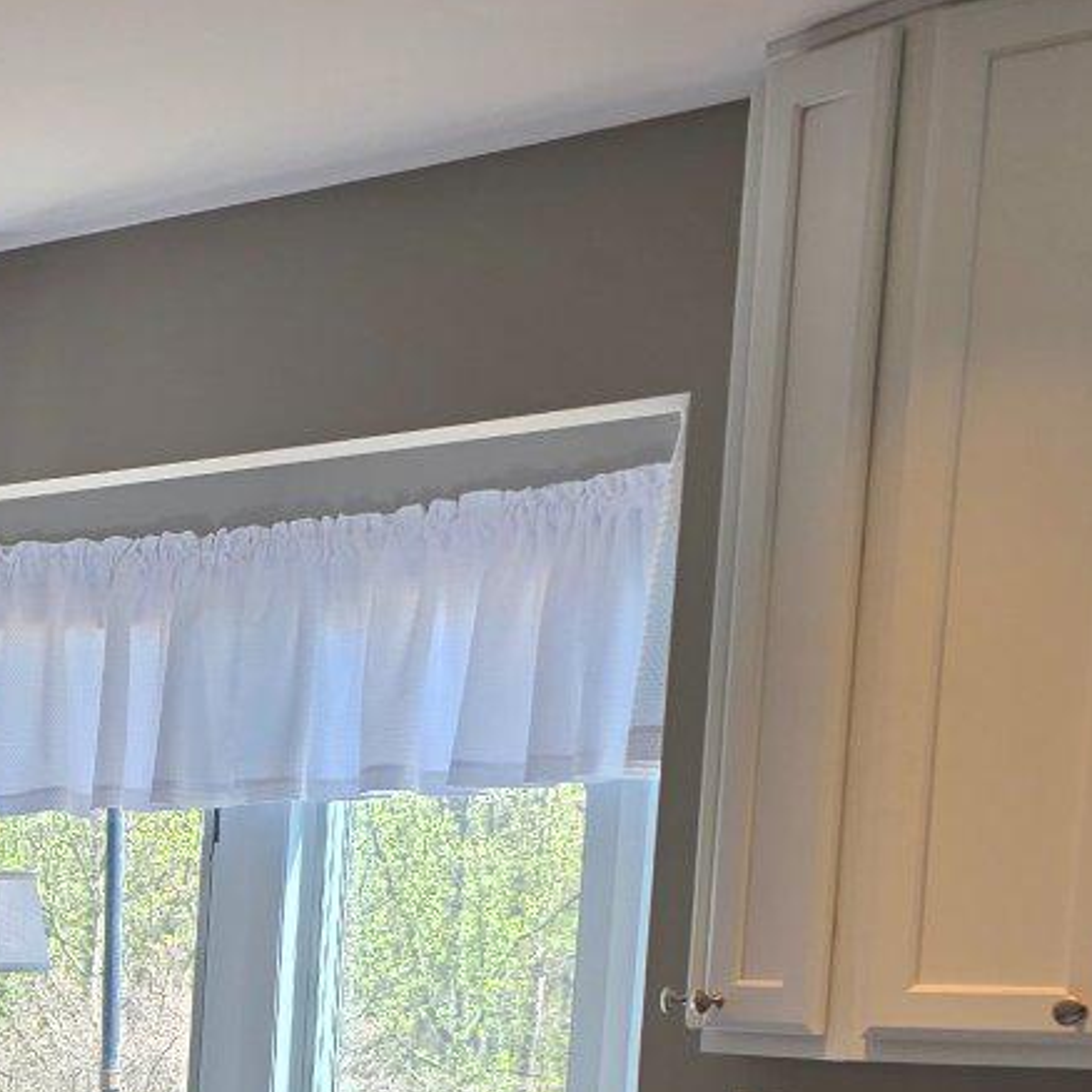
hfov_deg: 16.2
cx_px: -713
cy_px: 1404
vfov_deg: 17.2
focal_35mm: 95
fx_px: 3391
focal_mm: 6.3
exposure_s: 1/120
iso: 50
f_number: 1.7
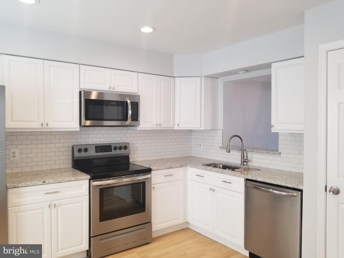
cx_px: 172
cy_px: 129
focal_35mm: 26
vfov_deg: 53.1
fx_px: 258
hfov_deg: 67.3
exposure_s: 1/60
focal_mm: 4.25
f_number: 1.7
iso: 64
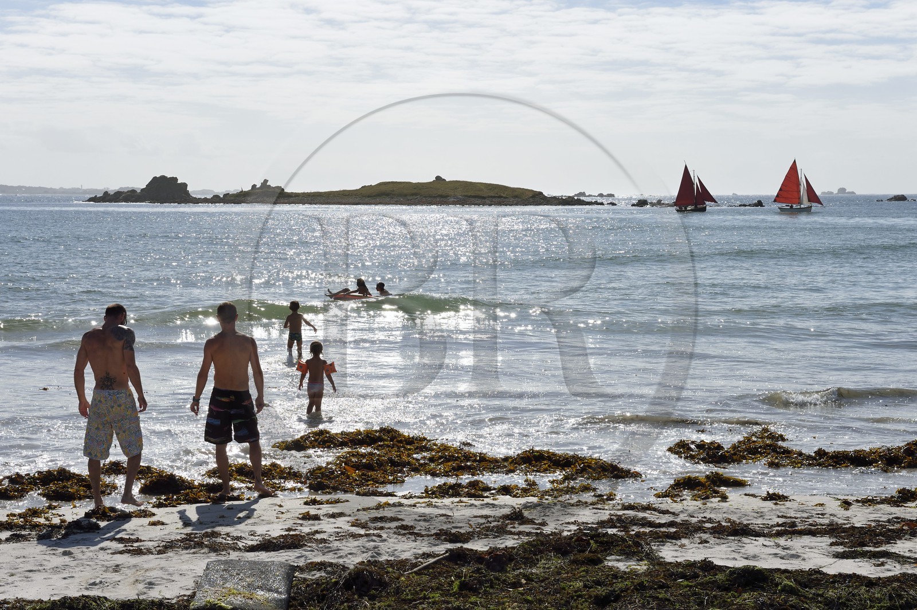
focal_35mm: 62
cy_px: 305
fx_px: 1578
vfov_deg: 21.9
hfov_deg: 32.4
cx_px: 458
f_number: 14
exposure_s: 1/500
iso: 200
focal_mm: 62
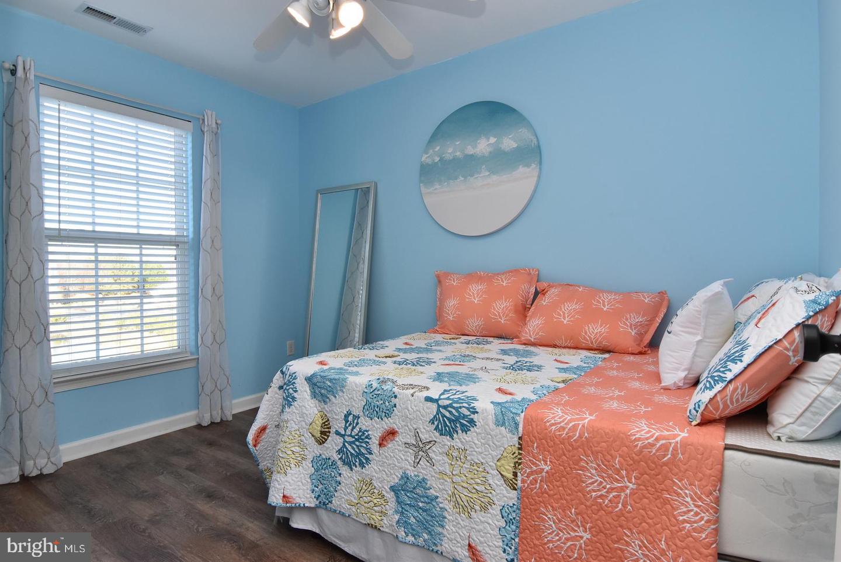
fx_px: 421
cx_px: 420
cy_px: 281
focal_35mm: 18
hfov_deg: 90.0
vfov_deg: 67.5
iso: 800
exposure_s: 1/80
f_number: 11
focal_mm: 12
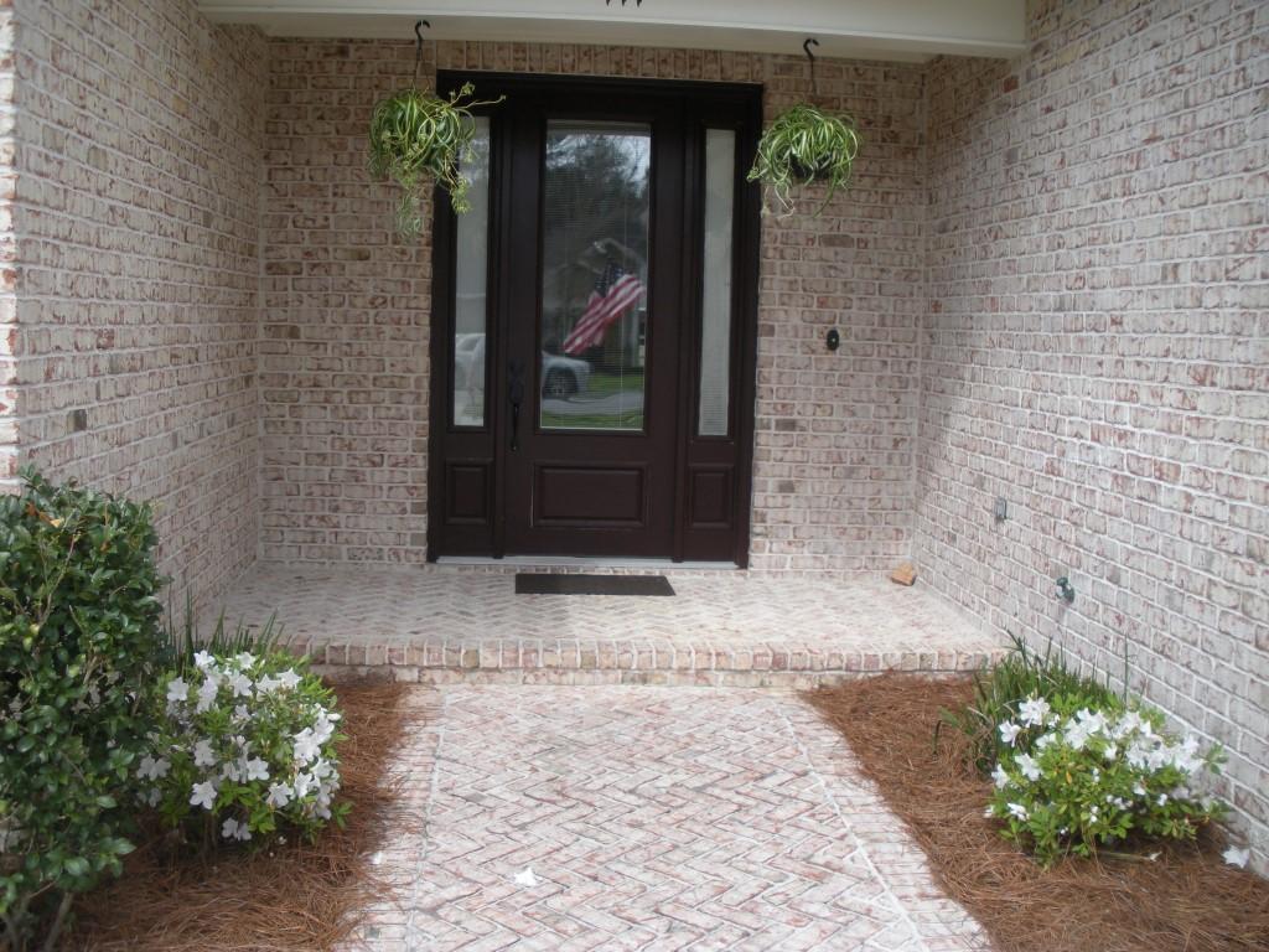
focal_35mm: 36
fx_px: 1320
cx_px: 634
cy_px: 476
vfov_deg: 39.7
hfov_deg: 51.4
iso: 64
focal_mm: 6.3
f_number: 3.5
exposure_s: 1/352
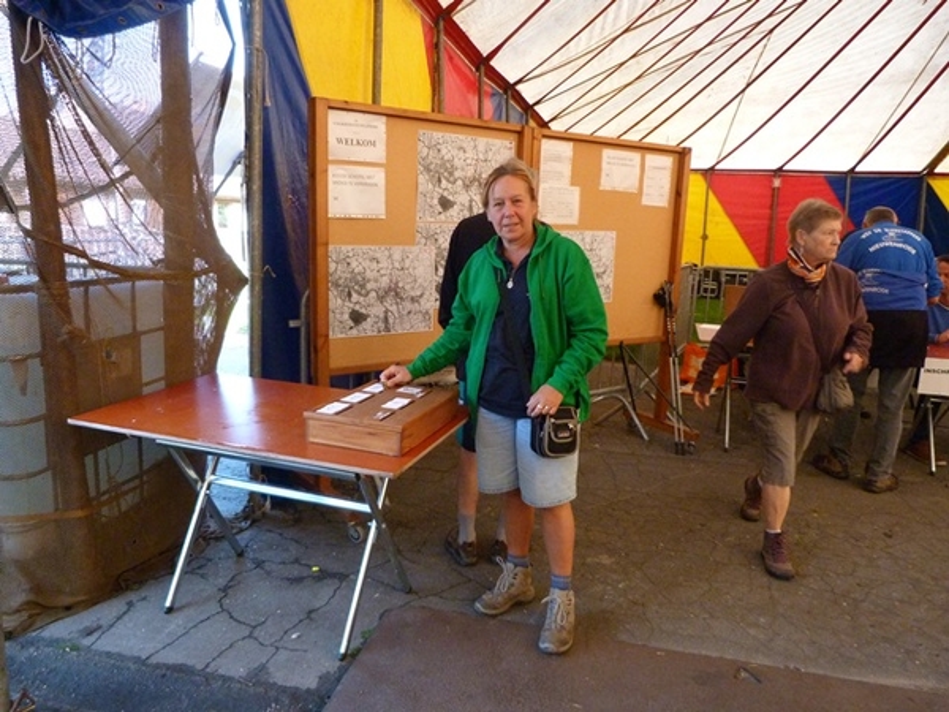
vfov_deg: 54.9
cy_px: 356
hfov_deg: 69.4
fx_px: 685
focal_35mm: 25
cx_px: 474
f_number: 2.8
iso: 500
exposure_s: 1/125
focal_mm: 4.5
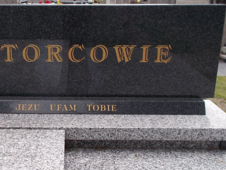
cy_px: 91
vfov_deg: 26.6
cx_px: 63
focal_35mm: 55
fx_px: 359
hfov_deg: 34.4
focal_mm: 6
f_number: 3.6
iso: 80
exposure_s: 1/320
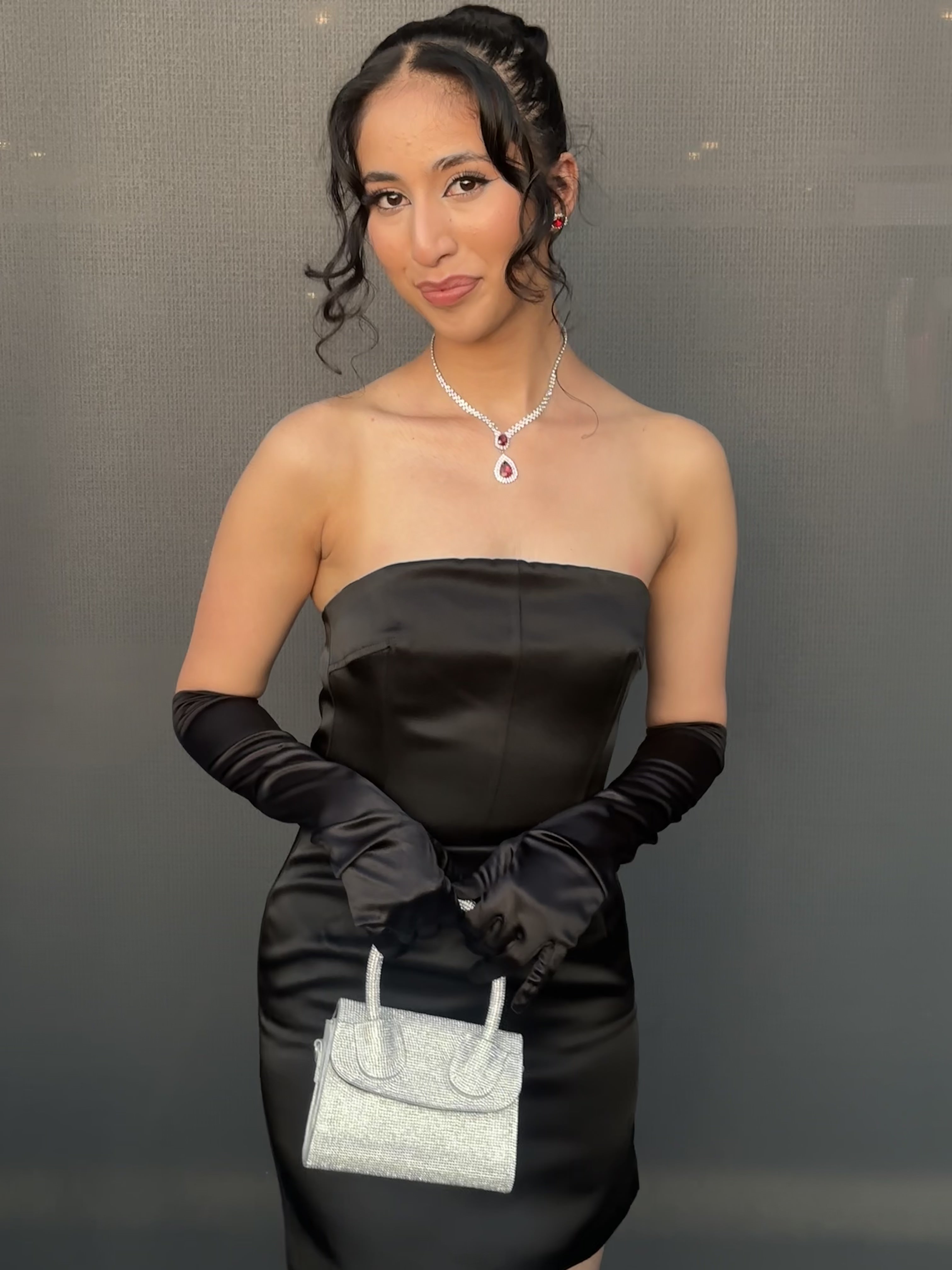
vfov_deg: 39.7
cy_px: 635
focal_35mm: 48
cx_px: 476
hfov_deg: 30.3
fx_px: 1760
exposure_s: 1/61
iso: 80
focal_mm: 6.86
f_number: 1.78
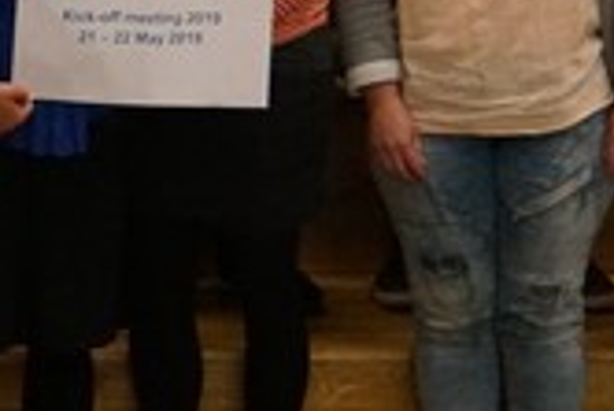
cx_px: -15
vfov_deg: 4.8
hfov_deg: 7.2
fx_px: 4881
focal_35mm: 286
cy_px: -254
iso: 3200
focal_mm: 39.6
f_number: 5
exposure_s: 1/100
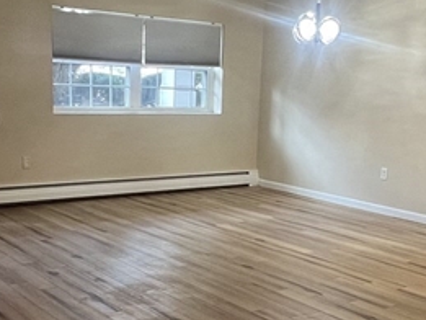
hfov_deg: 37.4
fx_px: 628
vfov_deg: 28.4
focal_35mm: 51
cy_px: 212
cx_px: 237
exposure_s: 1/60
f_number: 1.8
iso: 200
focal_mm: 1.57
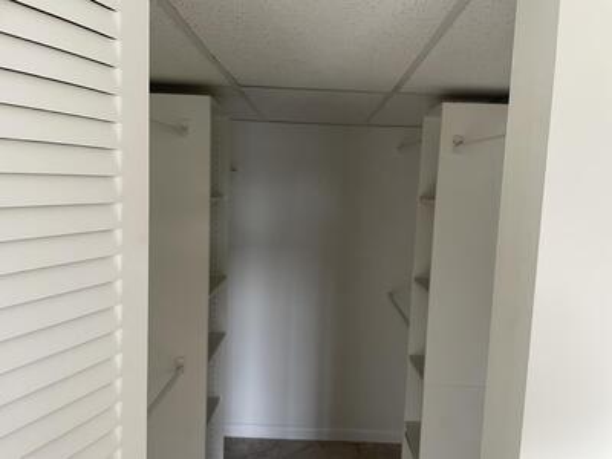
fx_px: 460
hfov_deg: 67.3
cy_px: 230
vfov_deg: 53.1
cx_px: 306
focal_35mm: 26
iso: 125
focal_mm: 4.2
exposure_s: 1/81
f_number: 1.6
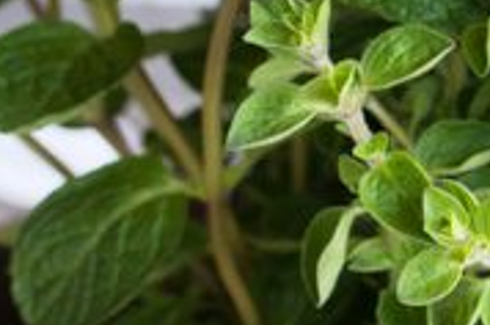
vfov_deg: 9.9
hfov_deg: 13.3
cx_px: 906
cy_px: 147
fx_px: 1875
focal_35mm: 138
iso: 100
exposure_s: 1/3
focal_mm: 35
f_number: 7.1
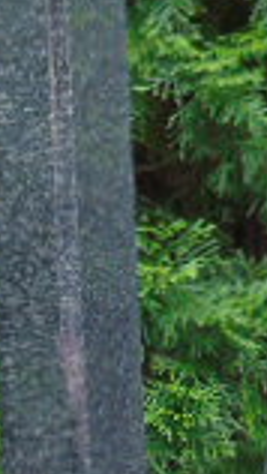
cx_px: 771
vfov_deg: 4.5
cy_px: 126
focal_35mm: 477
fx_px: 5997
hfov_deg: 2.5
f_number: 4.4
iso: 100
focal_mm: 19
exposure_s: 1/30
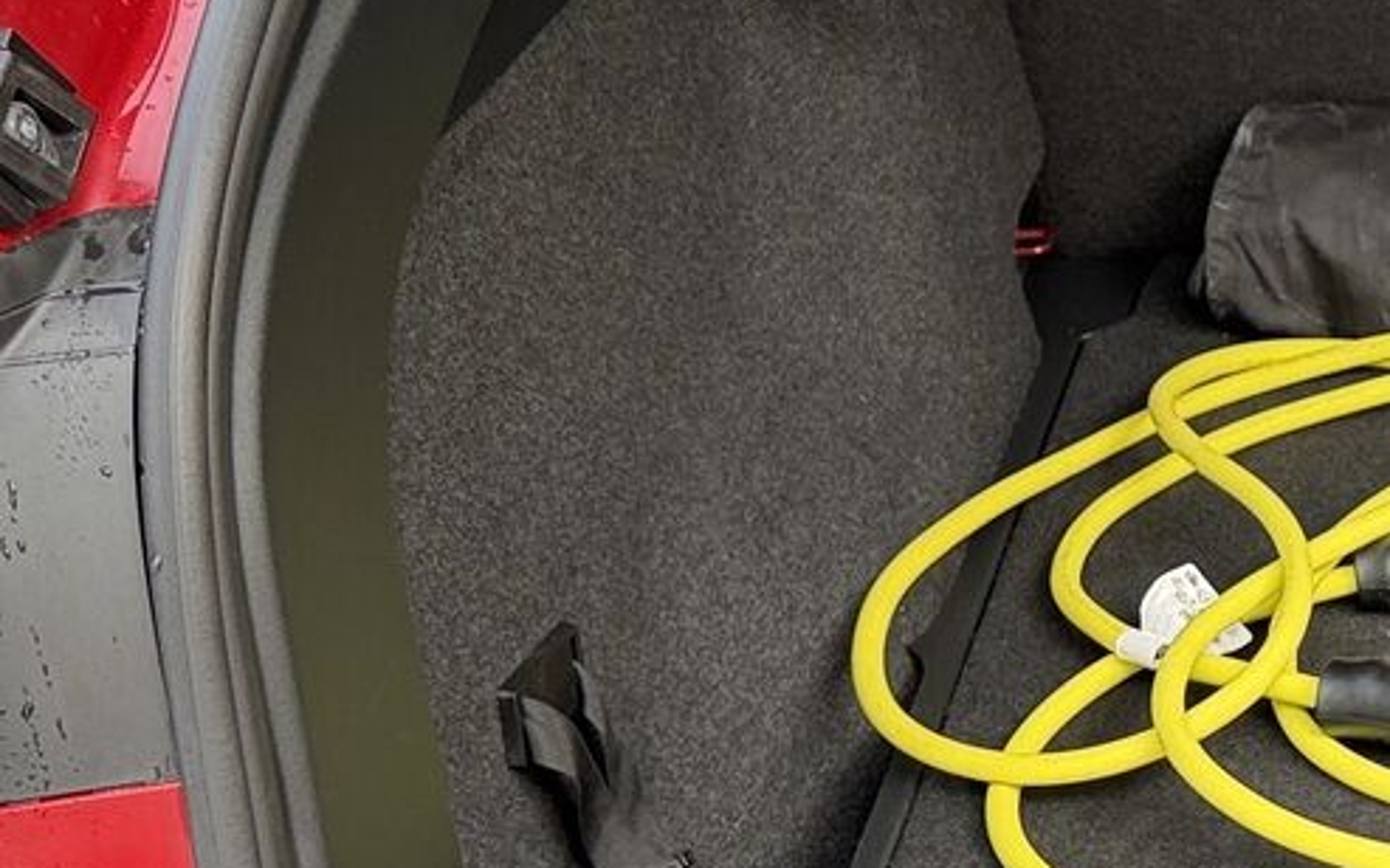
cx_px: 1843
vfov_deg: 14.8
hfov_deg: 21.2
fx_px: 3333
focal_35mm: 88
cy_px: 614
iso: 160
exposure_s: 1/222
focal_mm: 6.76
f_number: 1.78
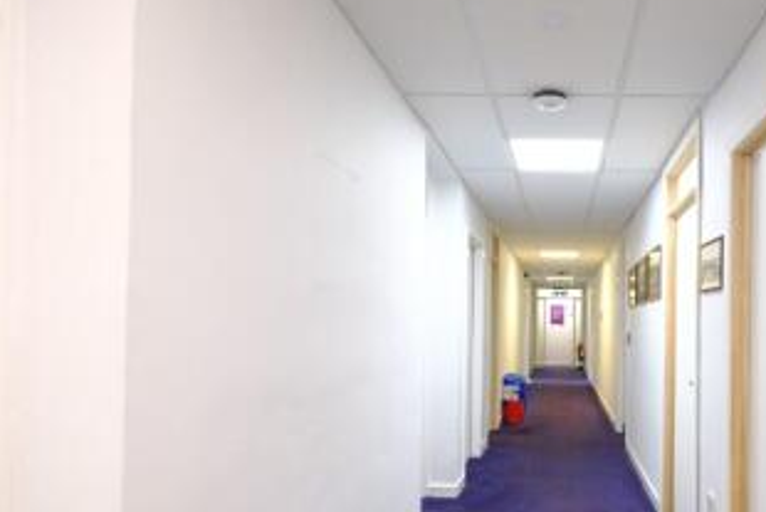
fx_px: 490
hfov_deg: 71.7
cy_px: 313
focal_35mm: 23
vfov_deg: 54.7
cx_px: 558
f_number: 4
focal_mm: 10
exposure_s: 1/8
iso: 160
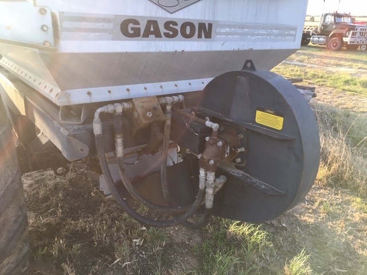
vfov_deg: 48.2
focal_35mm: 29
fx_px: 307
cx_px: 184
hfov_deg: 61.7
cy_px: 138
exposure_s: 1/113
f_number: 2.2
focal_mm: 4.15
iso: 25
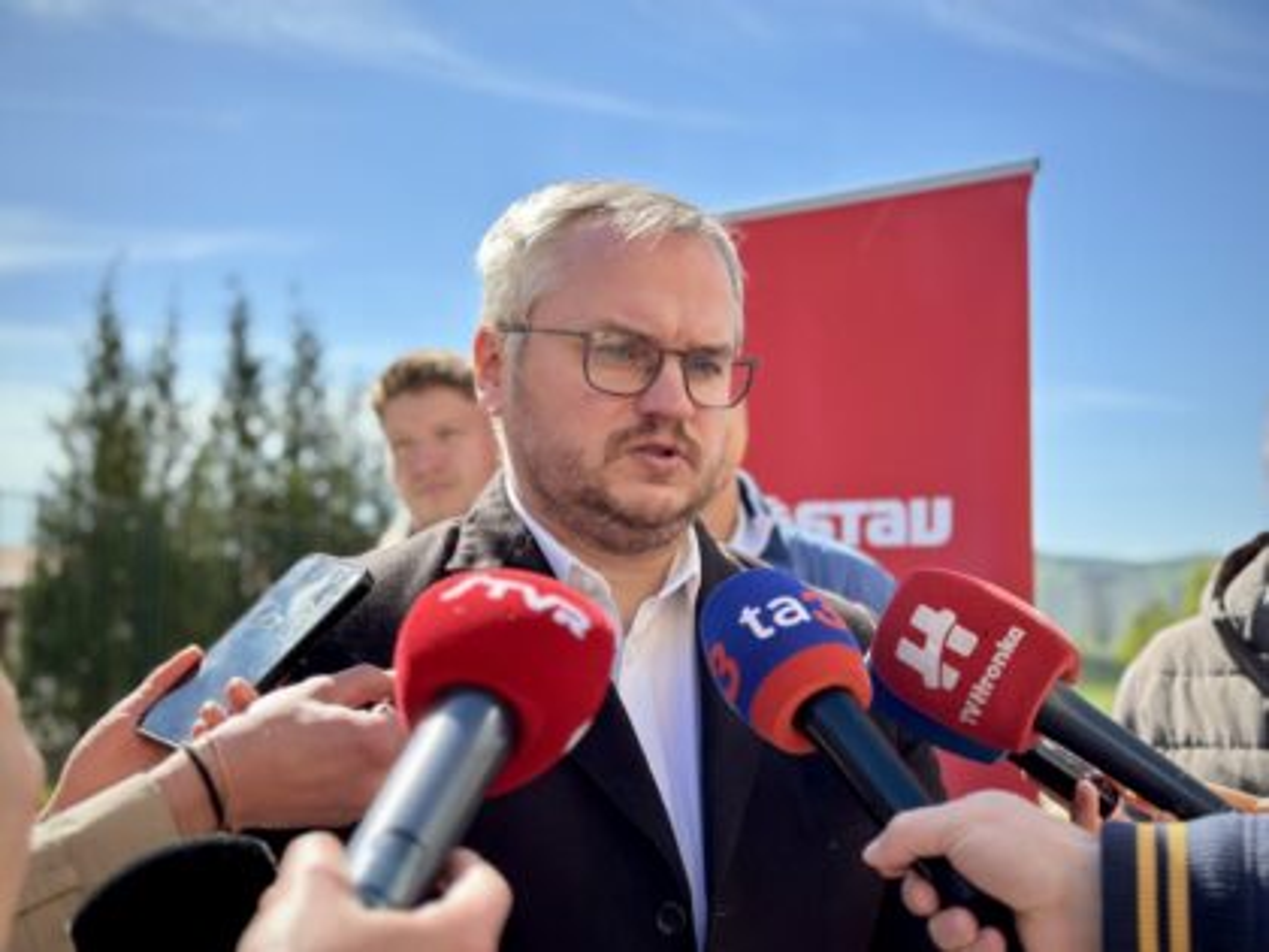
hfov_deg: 39.7
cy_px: 476
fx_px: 1760
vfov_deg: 30.3
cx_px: 634
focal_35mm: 48
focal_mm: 6.86
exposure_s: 1/2532
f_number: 1.78
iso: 100
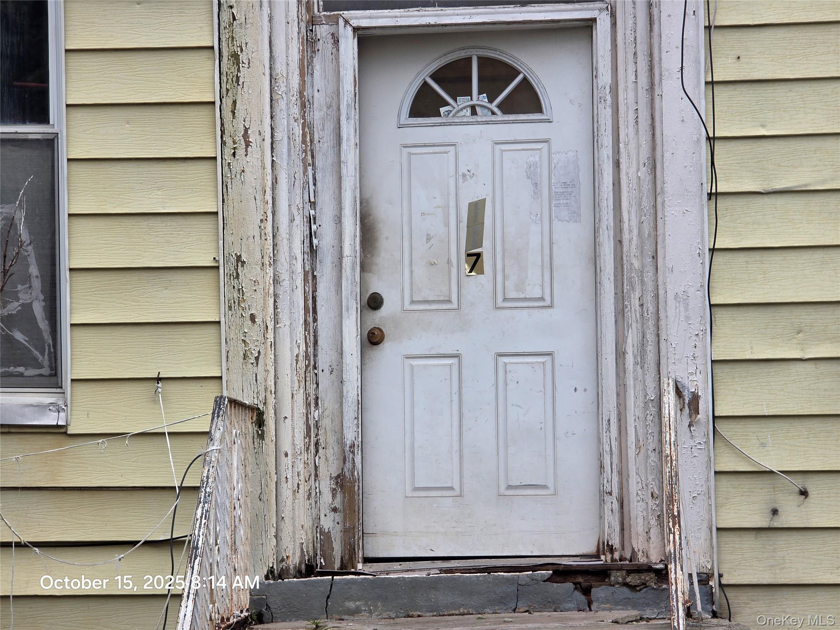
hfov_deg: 17.1
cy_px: 315
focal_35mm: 115
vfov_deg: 12.9
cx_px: 420
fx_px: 2791
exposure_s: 1/120
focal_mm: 18.6
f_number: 3.4
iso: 64
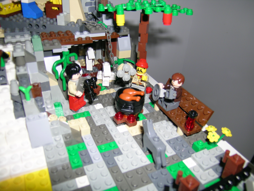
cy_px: 96
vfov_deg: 49.7
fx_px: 205
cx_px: 127
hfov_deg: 63.4
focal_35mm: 28
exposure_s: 1/60.1
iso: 50
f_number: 2.8
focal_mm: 5.8
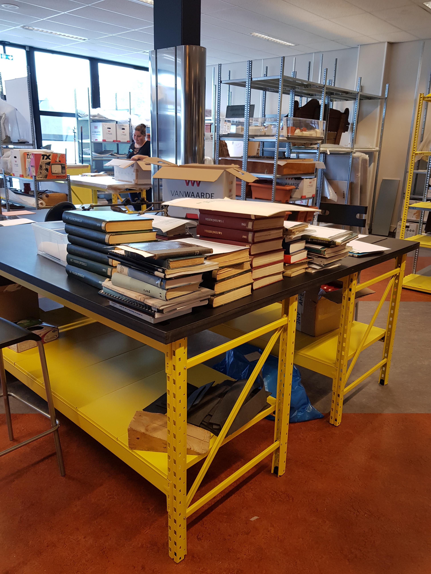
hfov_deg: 53.1
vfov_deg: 67.3
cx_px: 216
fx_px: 432
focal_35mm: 26
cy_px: 287
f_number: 1.7
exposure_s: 1/50
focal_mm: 4.2
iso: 80
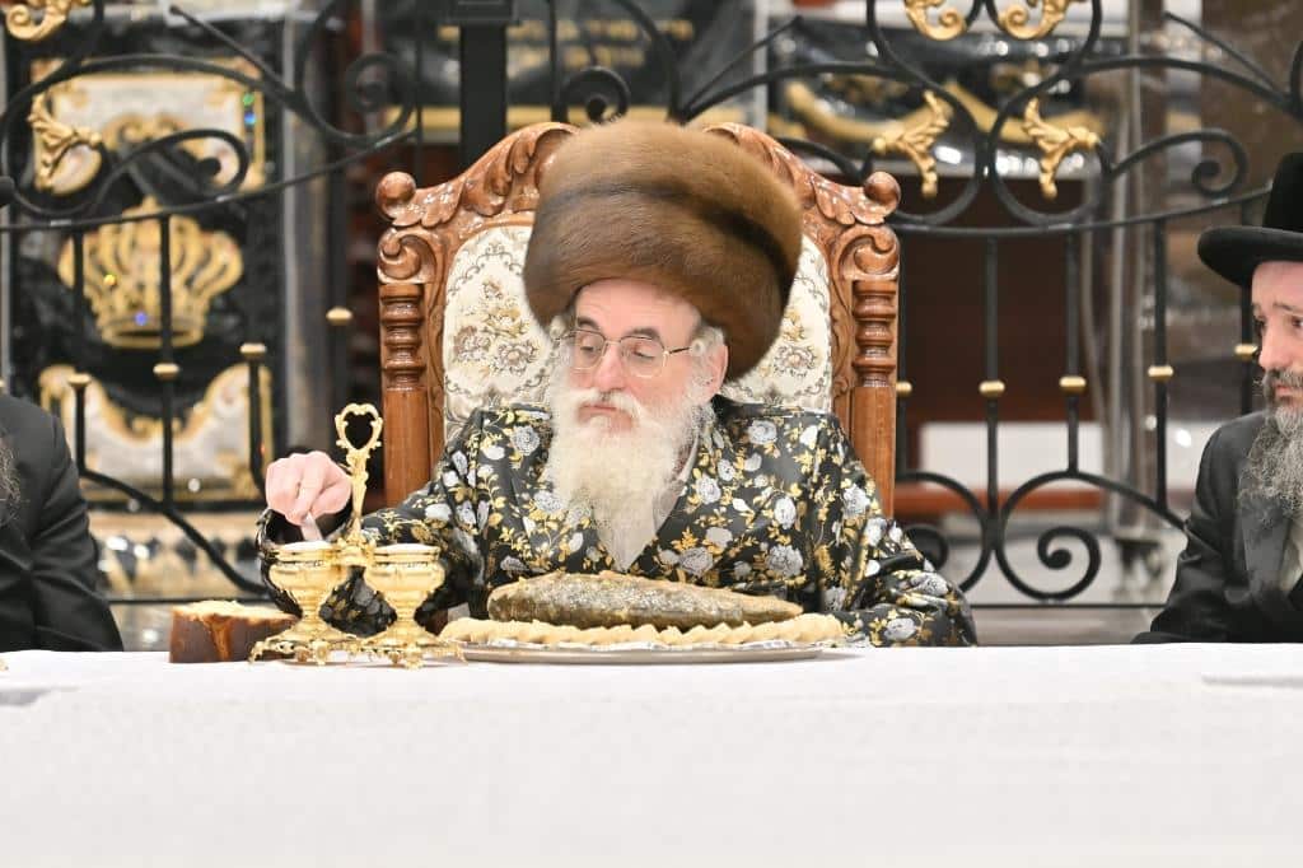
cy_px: 434
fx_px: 10854
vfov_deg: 4.6
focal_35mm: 300
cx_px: 652
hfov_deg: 6.9
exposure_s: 1/320
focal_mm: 200
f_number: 2.8
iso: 250
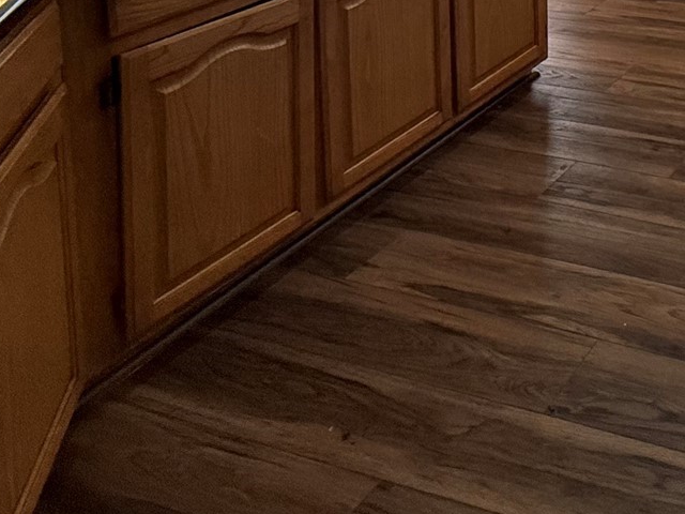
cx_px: 892
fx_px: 831
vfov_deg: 25.9
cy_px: -246
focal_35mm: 42
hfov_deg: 33.1
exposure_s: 1/120
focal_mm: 2.22
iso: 200
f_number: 2.2
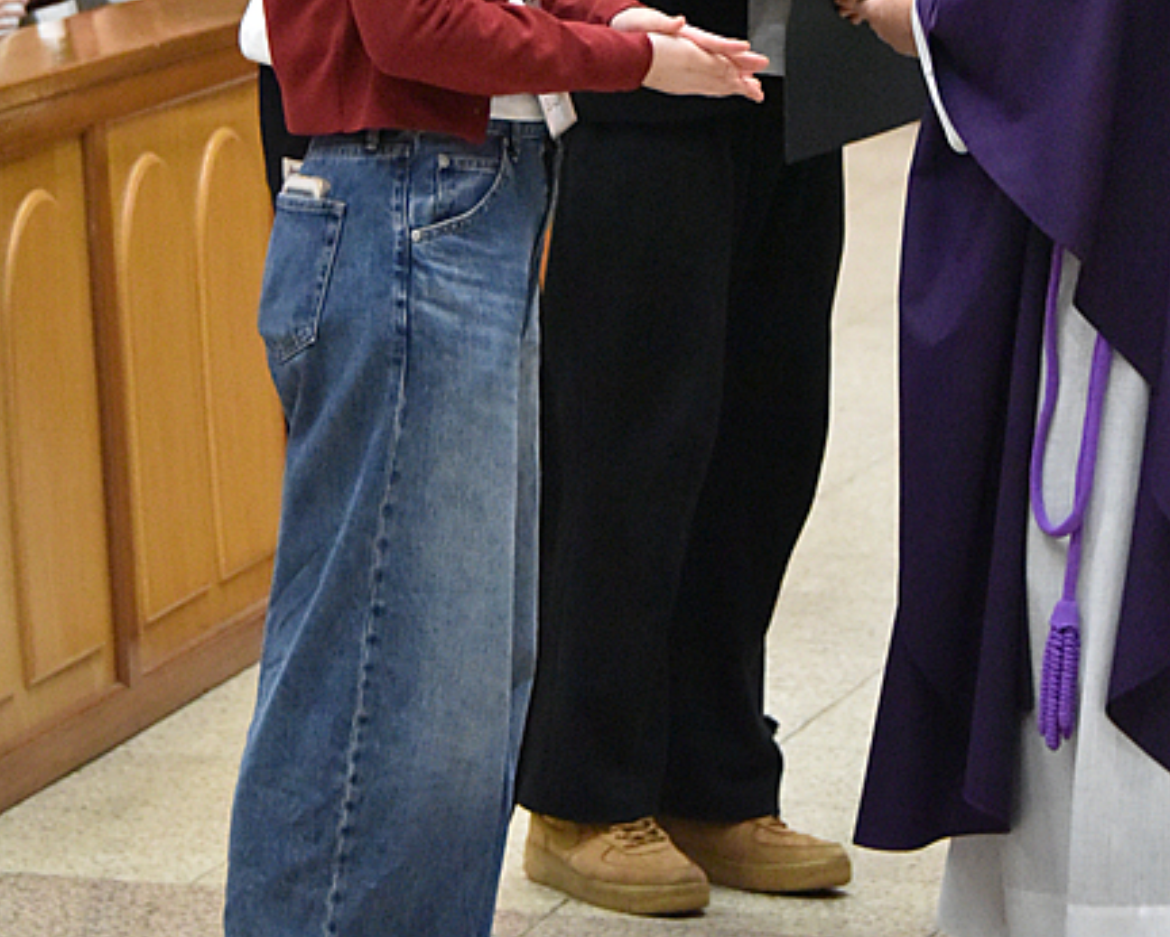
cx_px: 554
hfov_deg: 7.8
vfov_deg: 6.2
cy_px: -154
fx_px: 8626
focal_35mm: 249
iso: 9000
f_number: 5.3
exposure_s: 1/125
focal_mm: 112
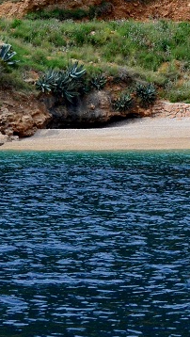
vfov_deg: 5.8
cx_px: 428
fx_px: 3319
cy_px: 55
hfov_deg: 3.2
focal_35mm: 371
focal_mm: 85
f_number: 6.3
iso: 1800
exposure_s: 1/8000
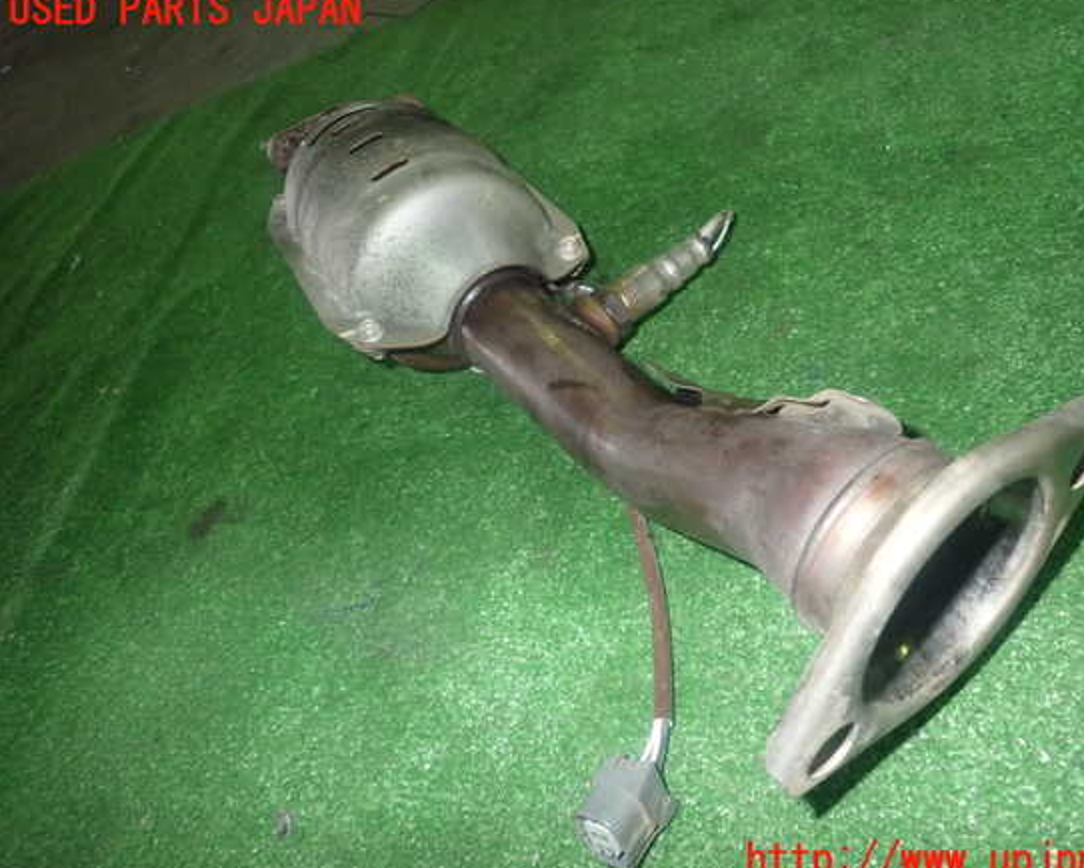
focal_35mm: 27
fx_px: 867
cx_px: 598
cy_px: 436
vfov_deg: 53.2
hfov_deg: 63.9
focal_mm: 4.5
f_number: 5.6
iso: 800
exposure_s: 1/30
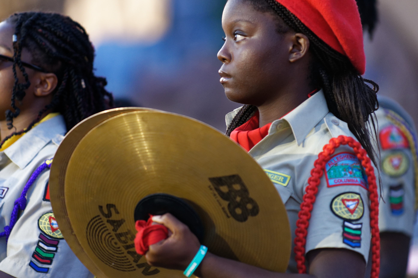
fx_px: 3483
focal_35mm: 300
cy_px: 139
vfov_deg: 4.6
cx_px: 209
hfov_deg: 6.9
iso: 1000
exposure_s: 1/250
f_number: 2.8
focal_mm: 200
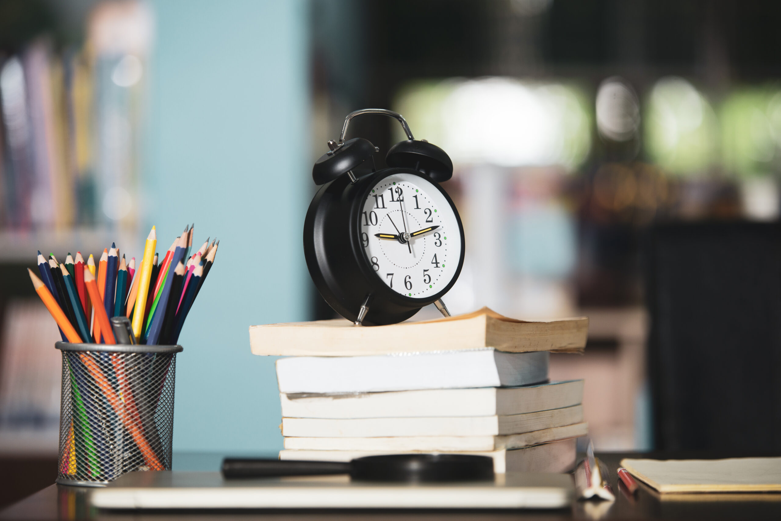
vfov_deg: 9.8
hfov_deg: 14.6
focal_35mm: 140
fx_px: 3038
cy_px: 260
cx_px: 390
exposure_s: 1/160
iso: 400
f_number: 2.8
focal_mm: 140
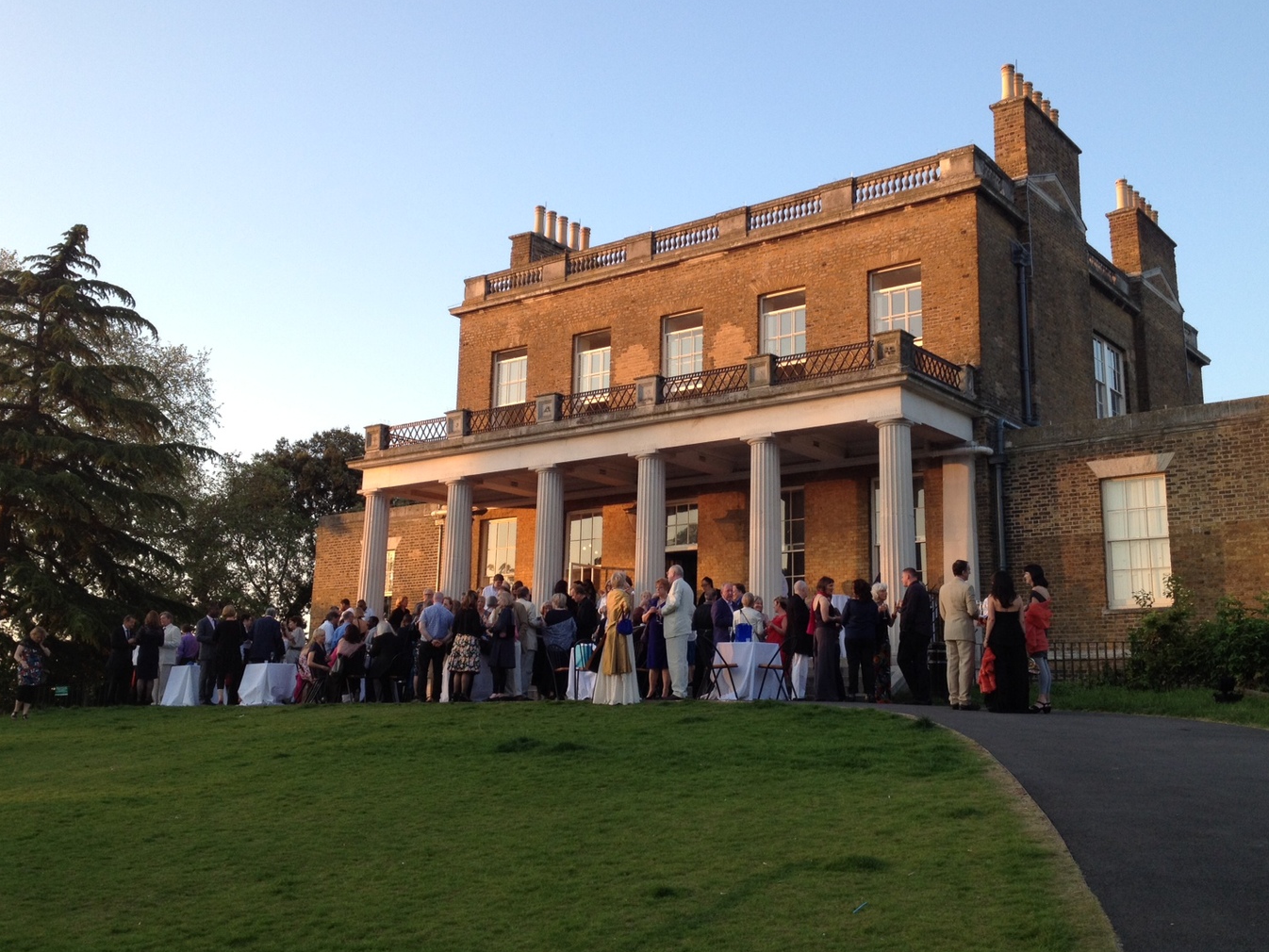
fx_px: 1430
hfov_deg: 47.8
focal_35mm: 39
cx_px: 677
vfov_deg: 36.8
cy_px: 437
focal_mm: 4.28
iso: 64
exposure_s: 1/222
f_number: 2.4
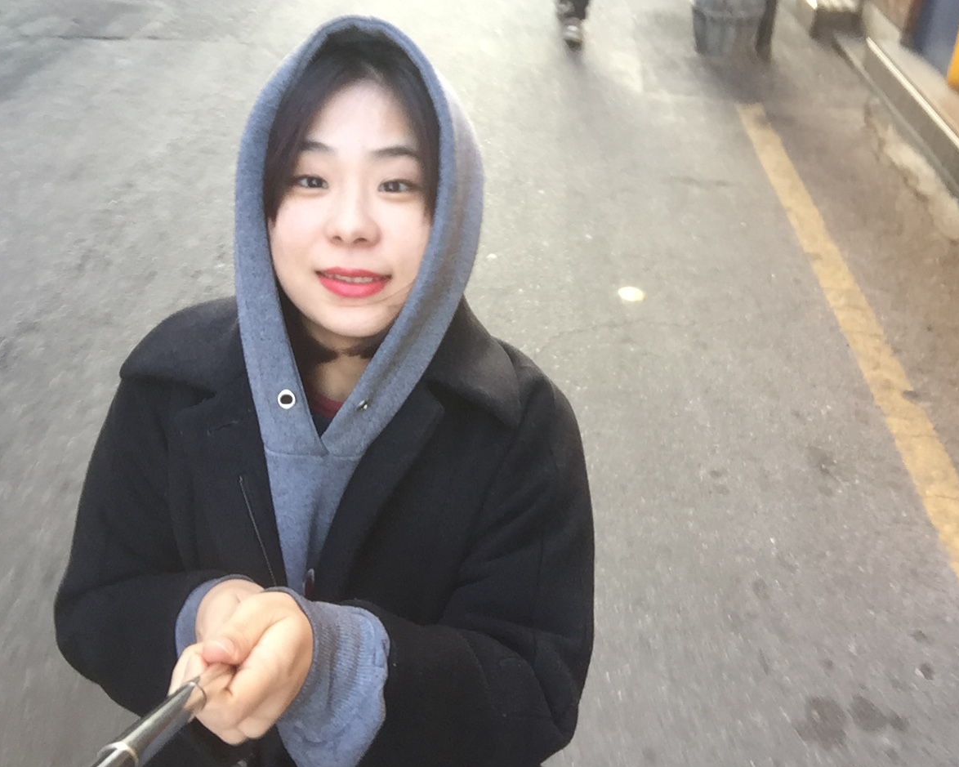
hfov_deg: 54.2
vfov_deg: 44.5
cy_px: 378
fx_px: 937
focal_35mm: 33
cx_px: 491
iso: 50
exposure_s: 1/30
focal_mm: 2.65
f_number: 2.2
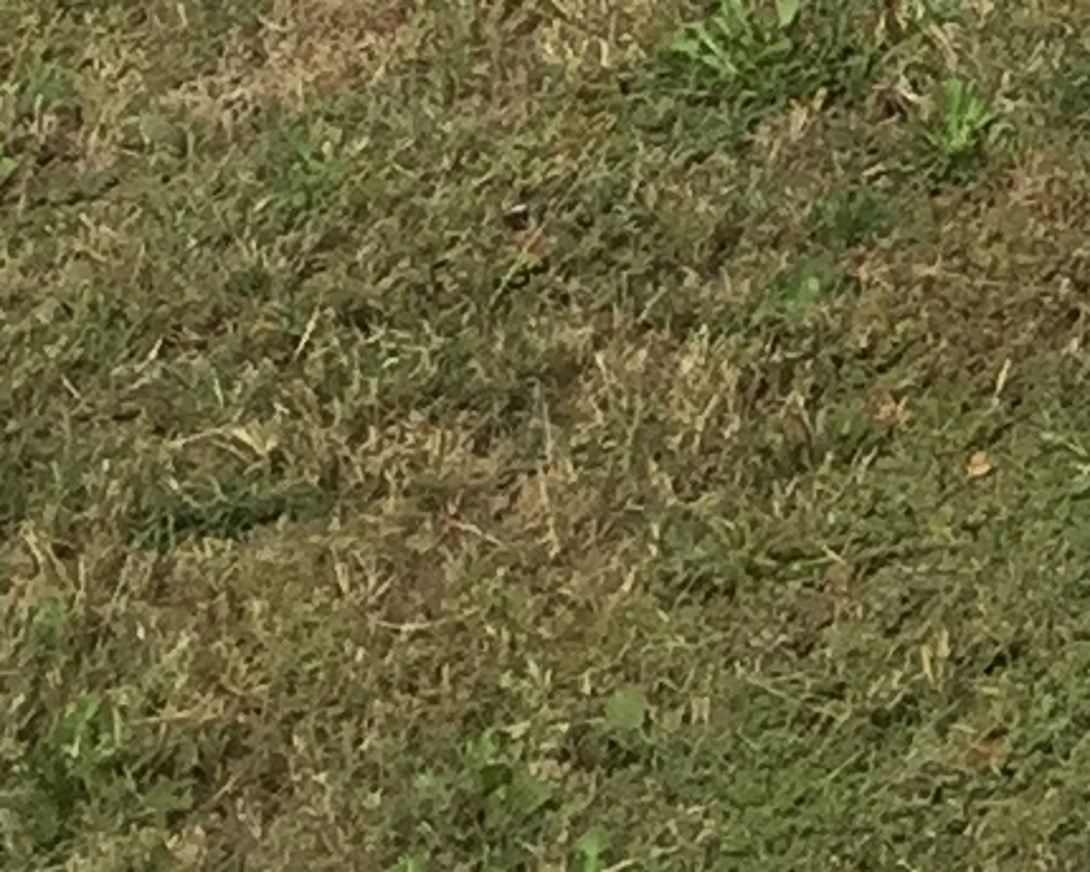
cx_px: 2722
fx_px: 6936
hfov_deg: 8.2
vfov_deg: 6.7
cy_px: -1404
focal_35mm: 215
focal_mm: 4.15
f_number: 2.2
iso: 32
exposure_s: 1/2639
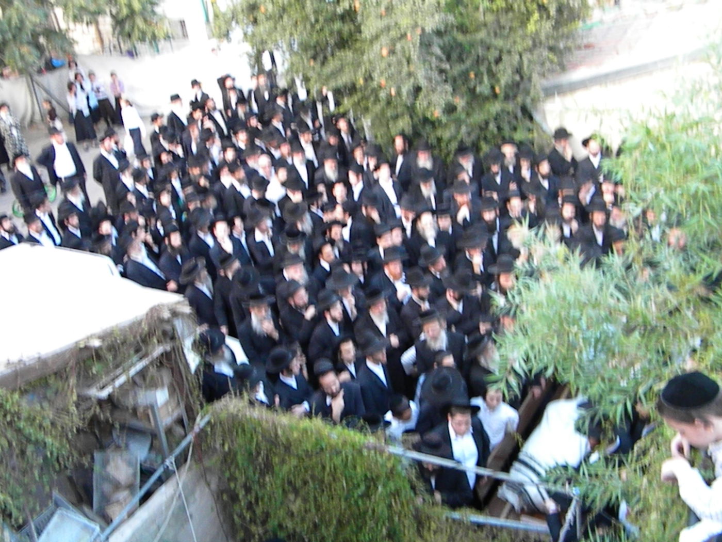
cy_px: 271
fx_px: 751
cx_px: 361
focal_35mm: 36
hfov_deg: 51.4
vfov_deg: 39.7
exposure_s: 1/134
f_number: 3.7
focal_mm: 6.4
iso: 720
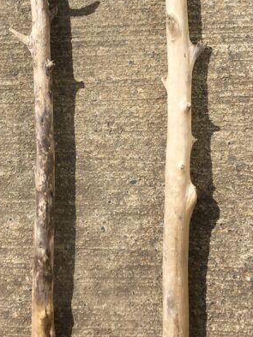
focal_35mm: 59
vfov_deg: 32.2
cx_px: 124
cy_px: 89
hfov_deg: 24.8
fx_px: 575
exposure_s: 1/2564
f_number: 2.2
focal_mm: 4.15
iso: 25
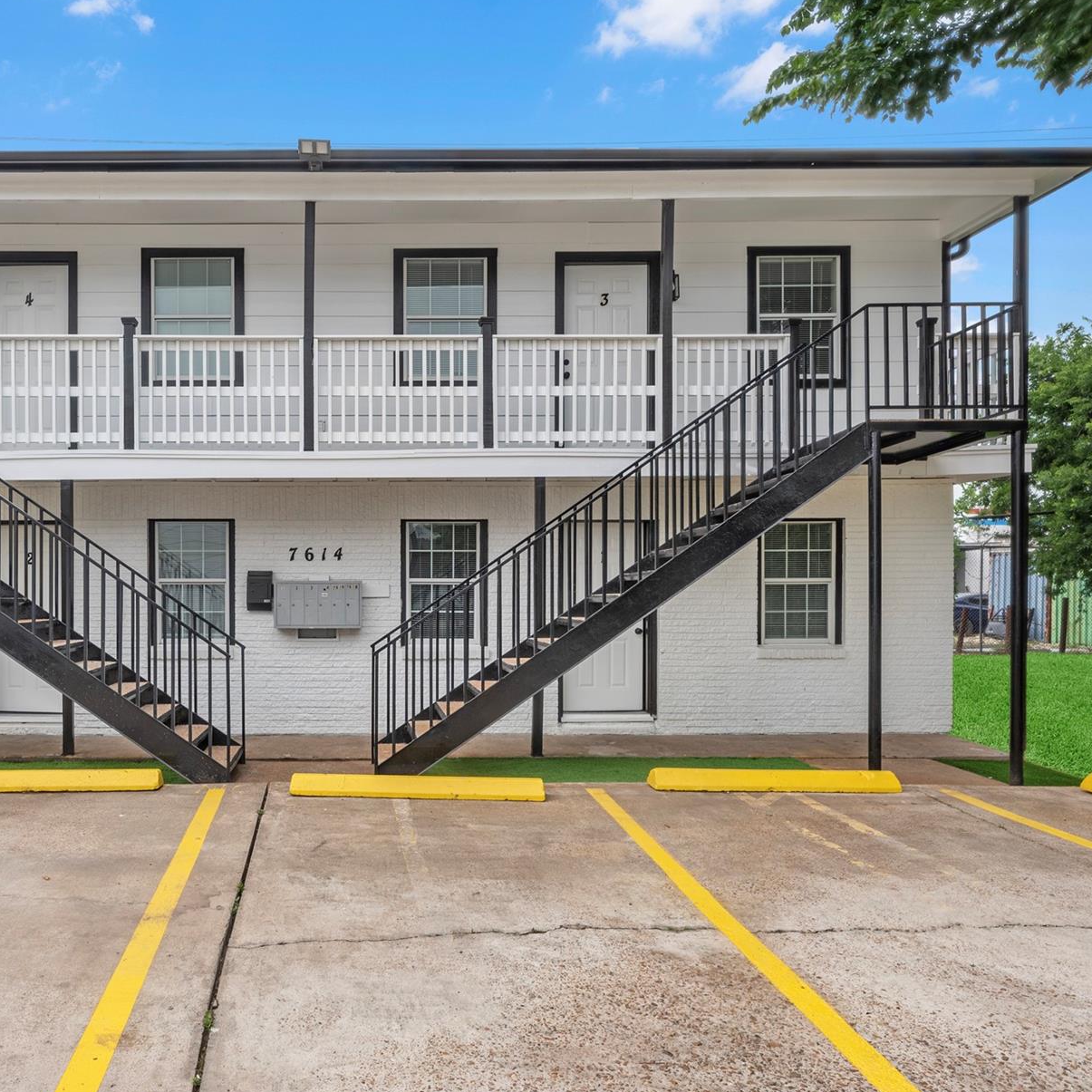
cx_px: 345
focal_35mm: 26
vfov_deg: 60.9
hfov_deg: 59.2
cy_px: 579
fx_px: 928
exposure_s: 1/40
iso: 100
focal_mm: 18
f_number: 9
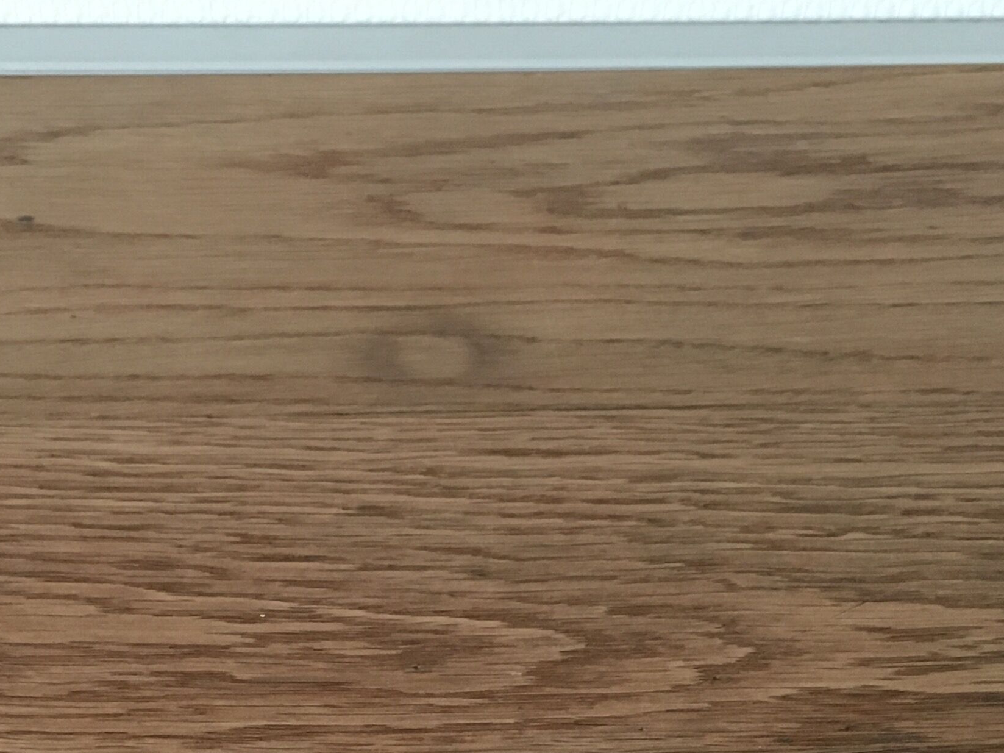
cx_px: 376
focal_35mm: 71
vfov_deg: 19.8
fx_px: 2059
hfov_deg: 27.3
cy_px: 840
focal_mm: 4.15
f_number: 2.2
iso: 200
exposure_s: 1/33
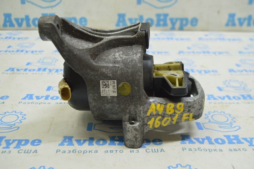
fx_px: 296
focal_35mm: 42
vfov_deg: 31.8
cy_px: 84
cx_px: 127
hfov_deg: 46.4
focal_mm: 28
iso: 400
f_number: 5.6
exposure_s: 1/20
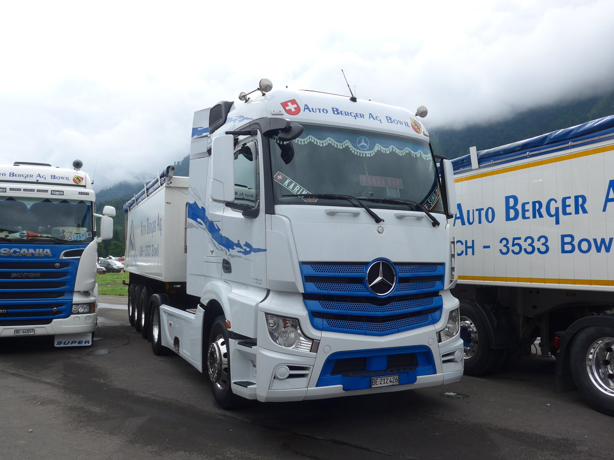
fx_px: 514
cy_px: 230
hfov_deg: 61.7
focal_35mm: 29
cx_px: 307
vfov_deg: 48.2
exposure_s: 1/800
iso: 80
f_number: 2.8
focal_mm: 6
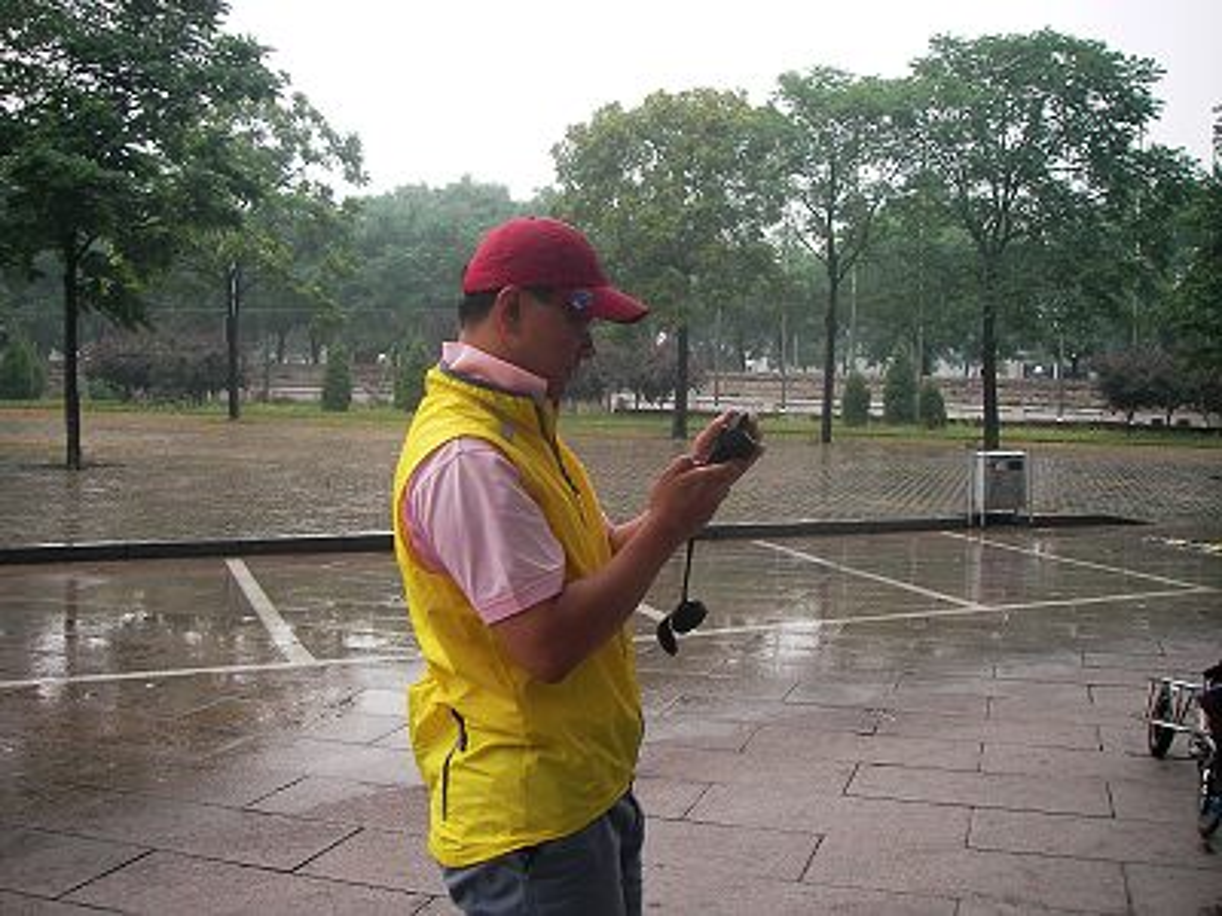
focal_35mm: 38
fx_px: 1341
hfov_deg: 49.0
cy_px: 458
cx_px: 611
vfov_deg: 37.7
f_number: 3.3
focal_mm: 6.3
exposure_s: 1/77.8
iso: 50
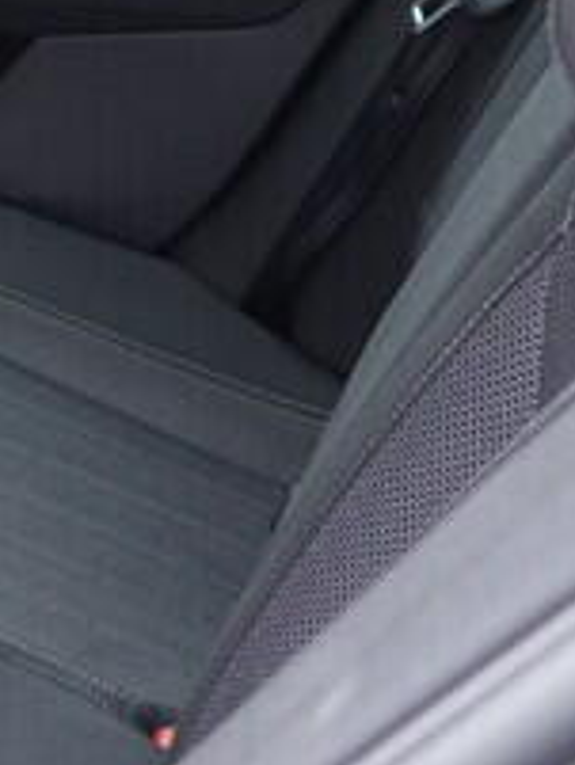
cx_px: -918
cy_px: 363
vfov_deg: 11.2
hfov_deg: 7.7
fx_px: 3894
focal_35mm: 176
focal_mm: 24
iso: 500
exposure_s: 1/40
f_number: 2.8
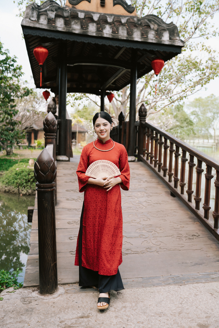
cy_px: 164
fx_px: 319
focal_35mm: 35
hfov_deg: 37.9
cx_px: 110
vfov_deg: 54.4
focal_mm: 35
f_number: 2.8
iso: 100
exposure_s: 1/250
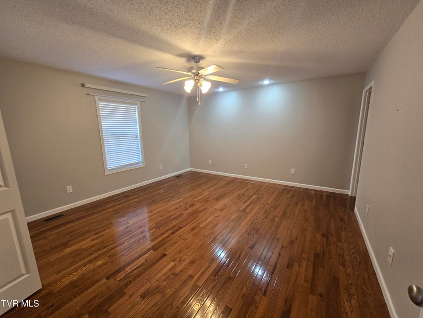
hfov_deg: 106.2
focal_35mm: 13
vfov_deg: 89.9
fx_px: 159
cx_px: 212
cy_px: 159
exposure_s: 1/60
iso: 160
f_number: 2.2
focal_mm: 2.2
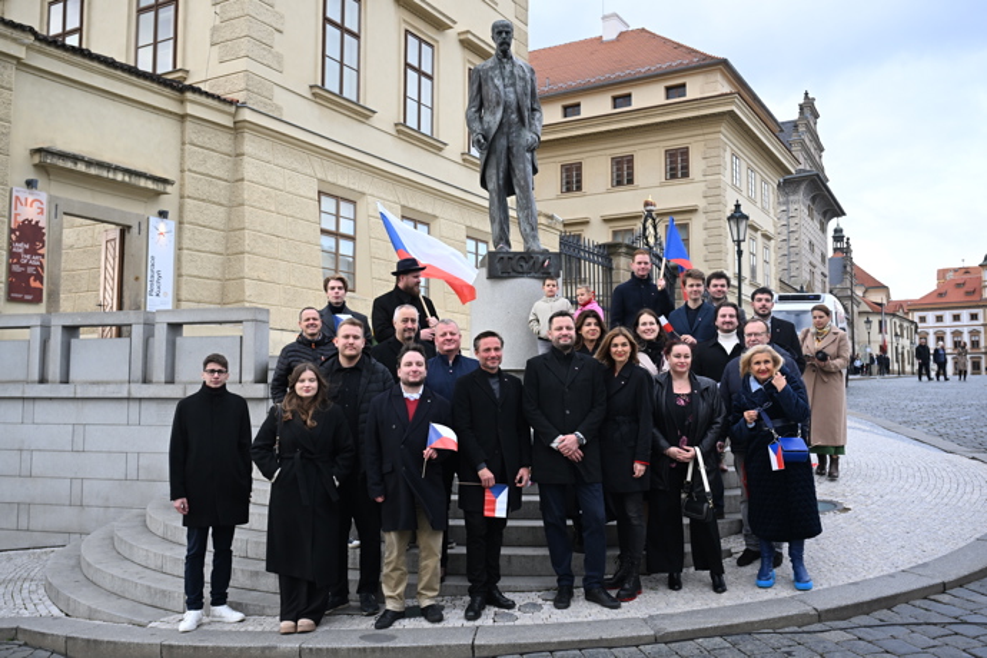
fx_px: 891
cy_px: 329
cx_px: 494
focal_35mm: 32
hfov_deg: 58.0
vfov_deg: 40.5
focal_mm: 32.5
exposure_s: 1/800
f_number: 5
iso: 800
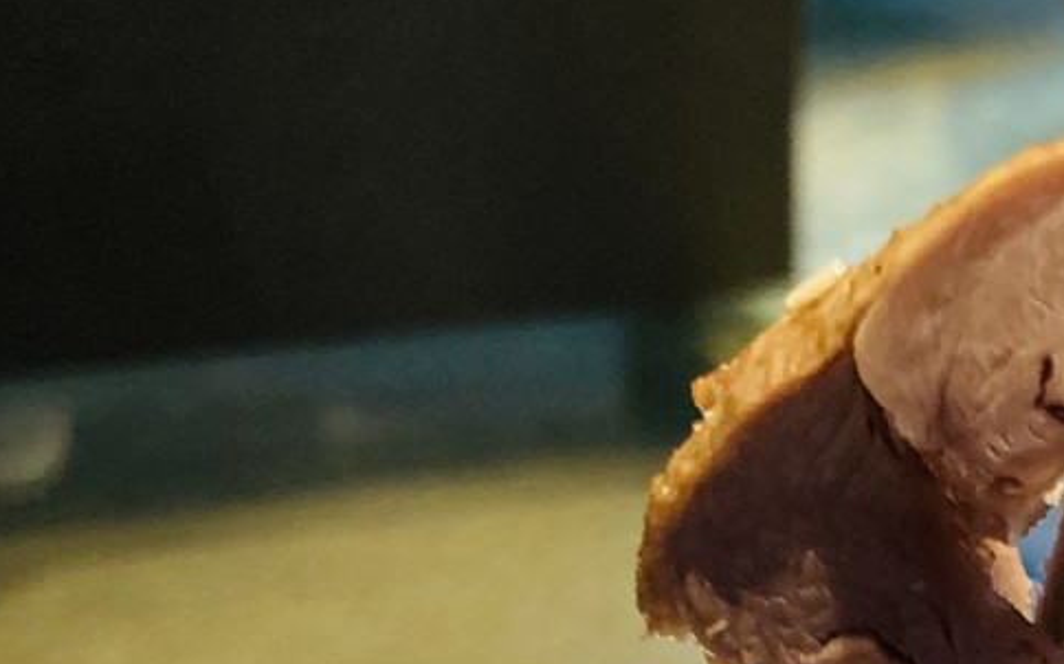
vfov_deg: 13.5
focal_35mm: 92
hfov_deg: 21.7
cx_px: 1077
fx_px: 2667
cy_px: 940
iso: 160
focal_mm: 3.99
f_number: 1.8
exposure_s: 1/60
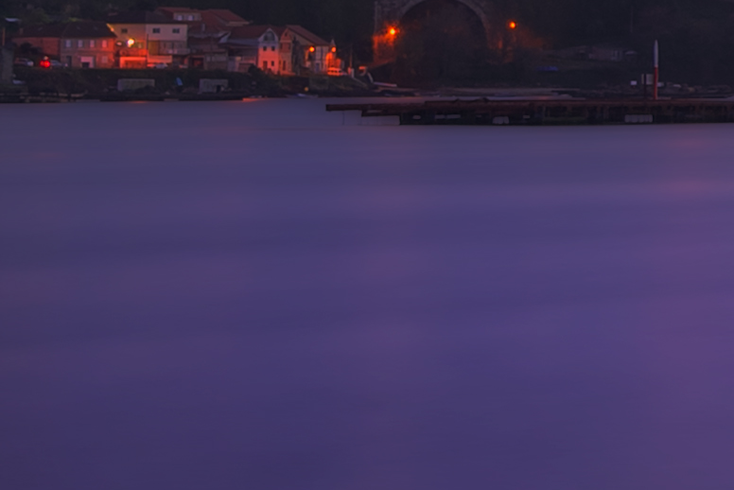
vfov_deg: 6.1
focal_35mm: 225
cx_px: 2816
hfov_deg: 7.1
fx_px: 4589
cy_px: -96
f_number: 11
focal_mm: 29
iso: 100
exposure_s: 6
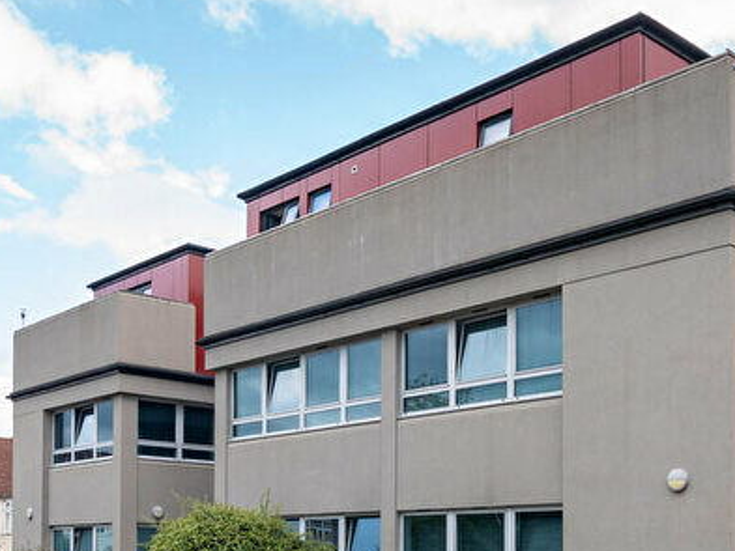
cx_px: 483
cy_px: 387
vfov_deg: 38.2
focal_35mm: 37
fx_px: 783
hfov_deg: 49.5
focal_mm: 21.5
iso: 1000
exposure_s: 1/500
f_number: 7.1
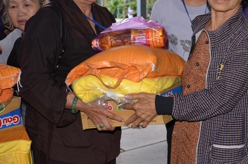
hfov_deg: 30.3
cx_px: 172
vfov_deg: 20.5
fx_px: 453
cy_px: 49
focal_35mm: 66
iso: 640
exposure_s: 1/60
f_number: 4.5
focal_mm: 25
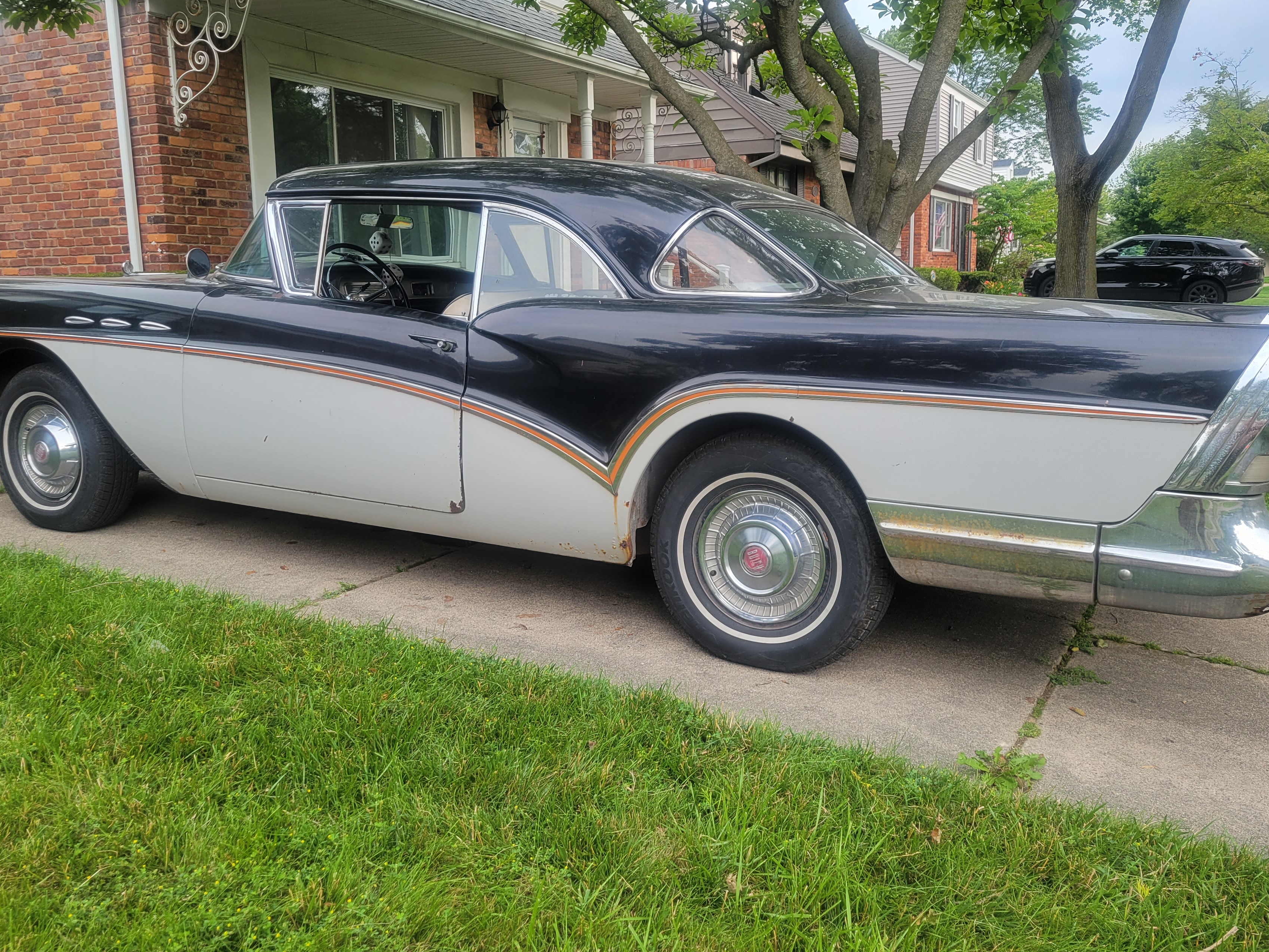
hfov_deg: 58.4
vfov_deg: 45.4
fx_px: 1136
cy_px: 452
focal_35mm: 31
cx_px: 630
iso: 40
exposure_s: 1/122
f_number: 1.8
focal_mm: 5.4
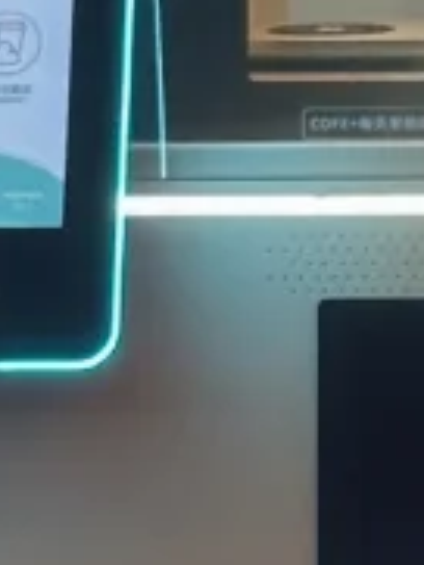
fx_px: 6215
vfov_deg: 5.1
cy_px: -390
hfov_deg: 3.8
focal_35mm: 381
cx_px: 1069
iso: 80
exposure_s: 1/117
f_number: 1.78
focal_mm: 6.86
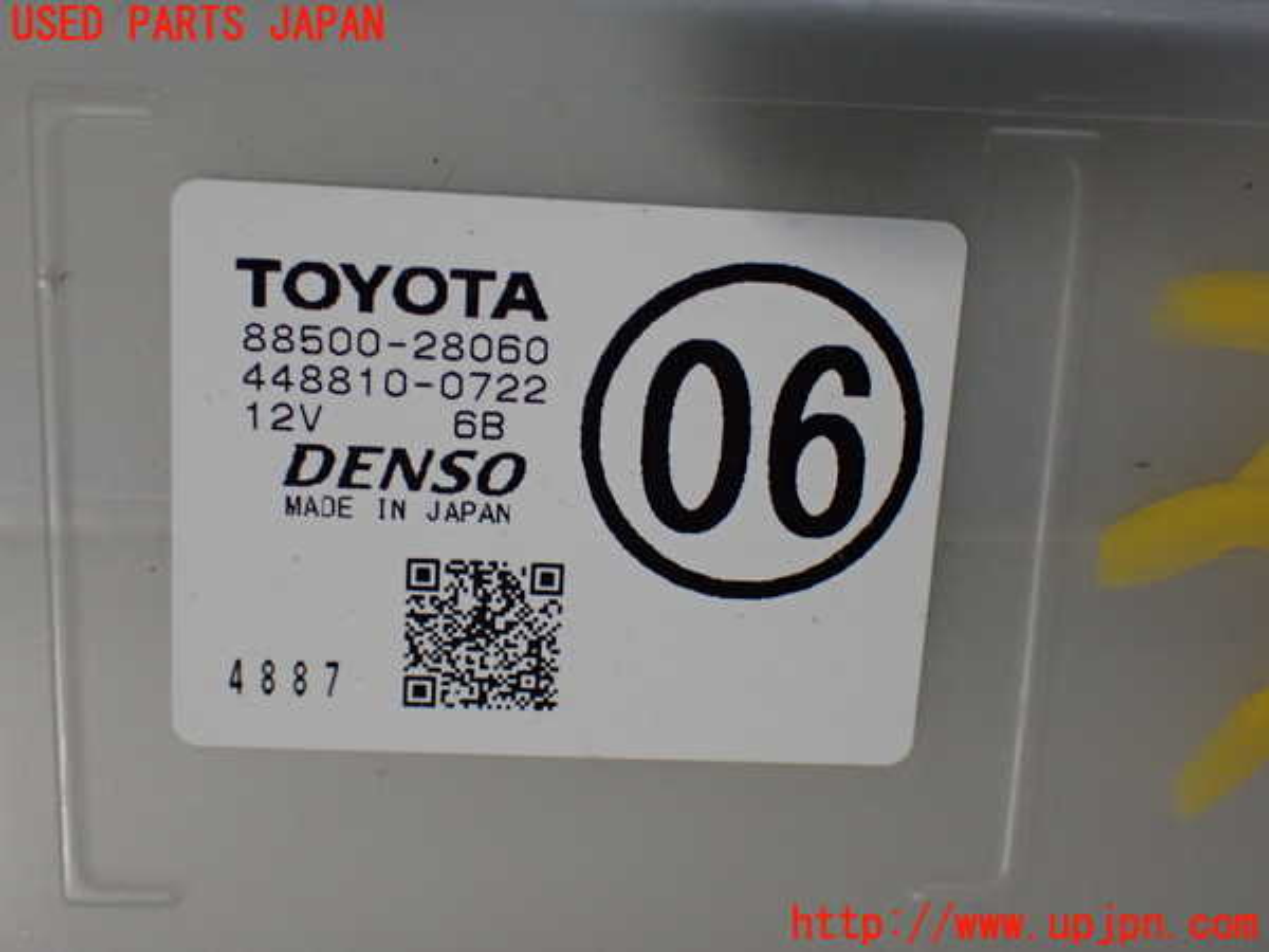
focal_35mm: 44
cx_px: 634
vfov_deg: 32.9
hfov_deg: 42.9
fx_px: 1613
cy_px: 476
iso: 800
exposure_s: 1/50
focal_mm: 7.84
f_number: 2.9
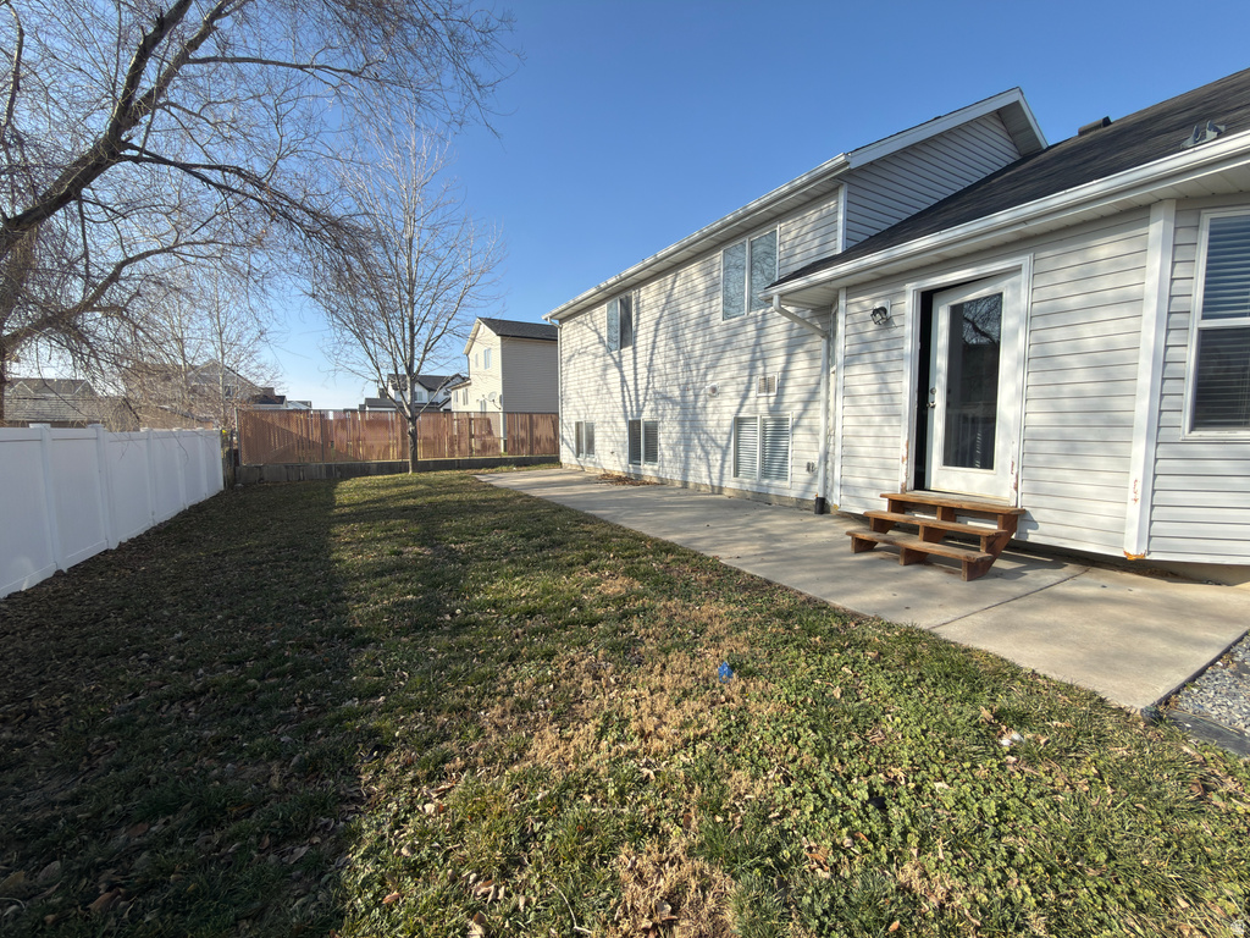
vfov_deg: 85.7
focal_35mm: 14
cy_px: 469
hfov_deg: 102.1
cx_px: 625
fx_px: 506
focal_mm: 2.22
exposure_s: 1/681
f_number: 2.2
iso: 16
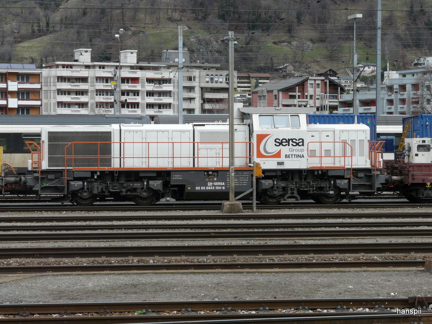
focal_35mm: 101
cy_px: 162
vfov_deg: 14.6
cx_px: 216
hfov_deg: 19.4
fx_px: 1260
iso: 100
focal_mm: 16.6
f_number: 5.6
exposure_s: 1/250
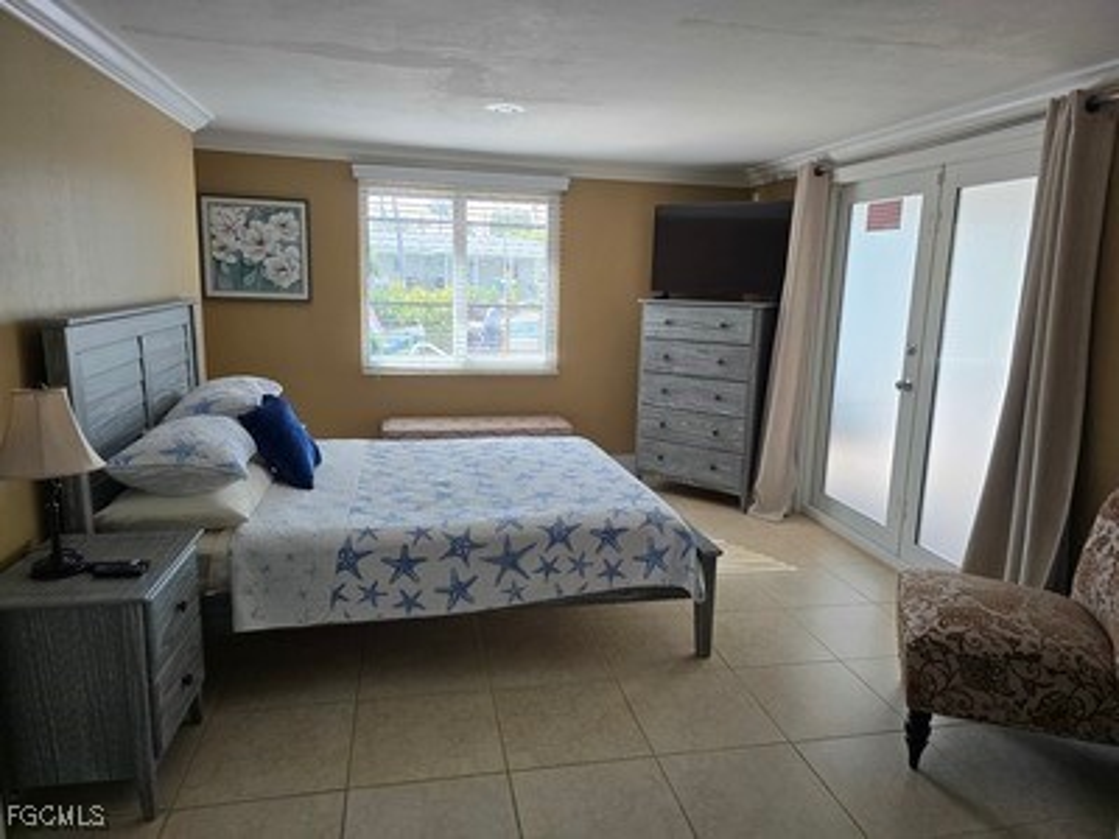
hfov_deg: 73.9
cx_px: 560
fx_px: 744
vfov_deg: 58.9
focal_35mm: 23
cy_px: 420
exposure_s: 1/180
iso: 125
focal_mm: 6.3
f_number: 1.7
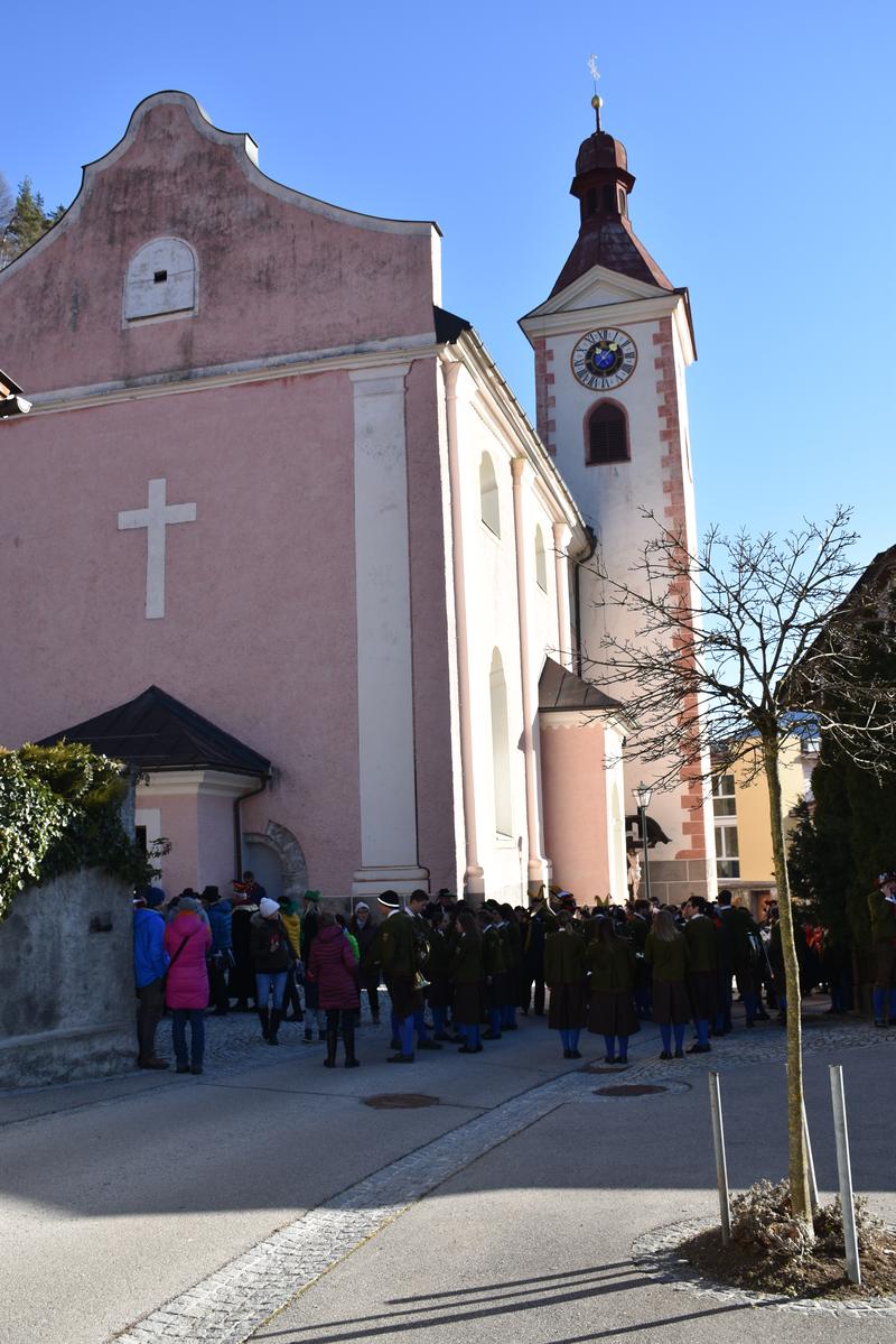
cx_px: 448
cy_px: 672
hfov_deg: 43.6
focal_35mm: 30
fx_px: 1119
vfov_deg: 61.9
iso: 100
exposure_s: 1/200
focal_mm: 20
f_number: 7.1
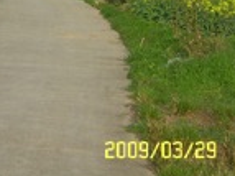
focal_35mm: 151
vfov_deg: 9.5
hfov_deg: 12.5
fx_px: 1024
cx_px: -102
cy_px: -86
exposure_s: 1/640
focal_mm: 10
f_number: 4
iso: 50
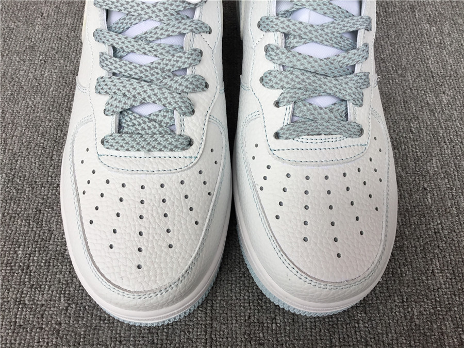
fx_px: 416
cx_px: 232
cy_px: 174
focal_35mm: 31
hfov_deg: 58.4
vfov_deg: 45.4
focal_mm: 3.3
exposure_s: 1/106
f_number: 2.4
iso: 25
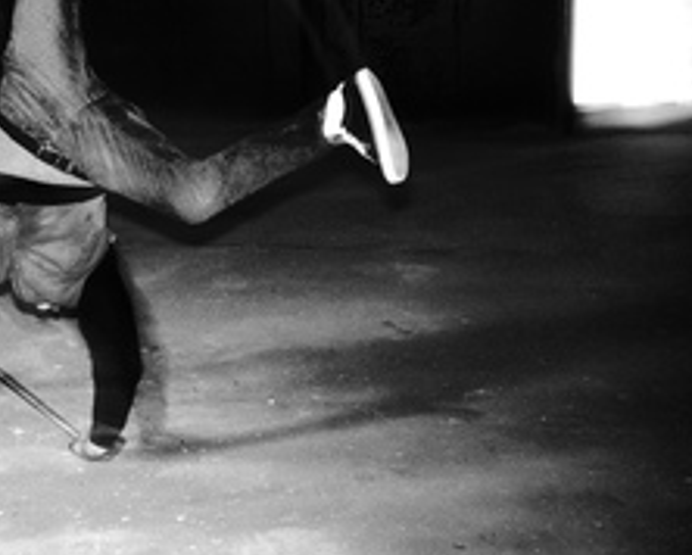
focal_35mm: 76
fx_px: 1558
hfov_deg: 24.1
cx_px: 22
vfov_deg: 20.0
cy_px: 115
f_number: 8
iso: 100
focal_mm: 26
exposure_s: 1/2
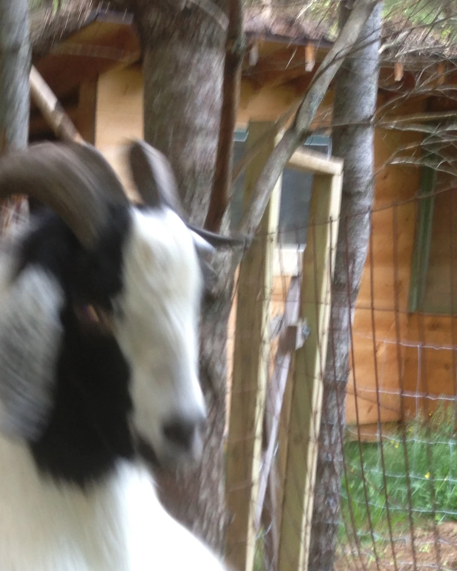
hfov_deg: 21.1
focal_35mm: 71
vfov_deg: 25.2
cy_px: 593
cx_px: 44
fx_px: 1200
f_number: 2.4
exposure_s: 1/30
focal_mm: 4.13
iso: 64
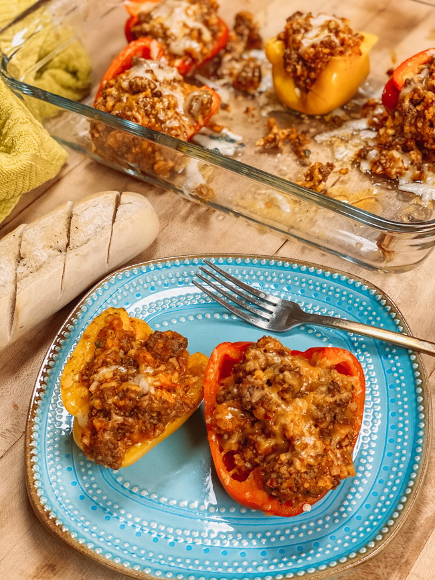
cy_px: 290
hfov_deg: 28.0
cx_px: 218
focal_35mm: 52
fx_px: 871
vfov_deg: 36.8
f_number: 2
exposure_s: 1/120
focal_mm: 6
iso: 160
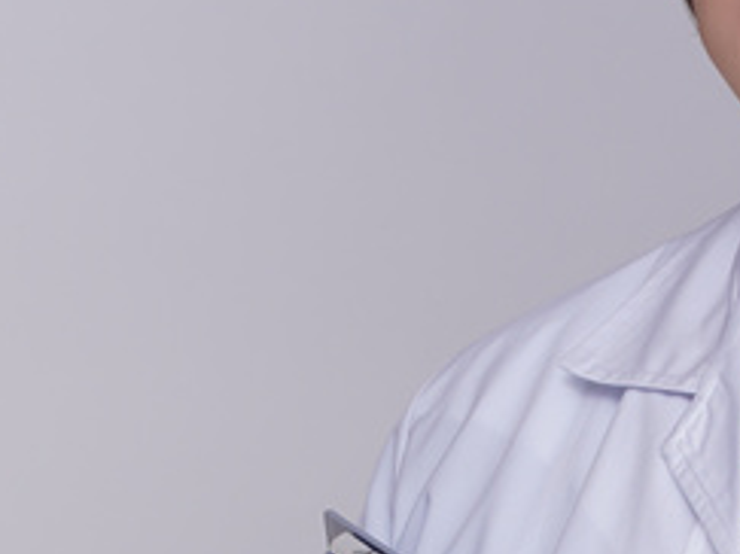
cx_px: 713
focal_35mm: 404
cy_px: 1003
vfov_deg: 3.7
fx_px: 8632
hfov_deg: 4.9
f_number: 6.3
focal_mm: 85
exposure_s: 1/125
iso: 125
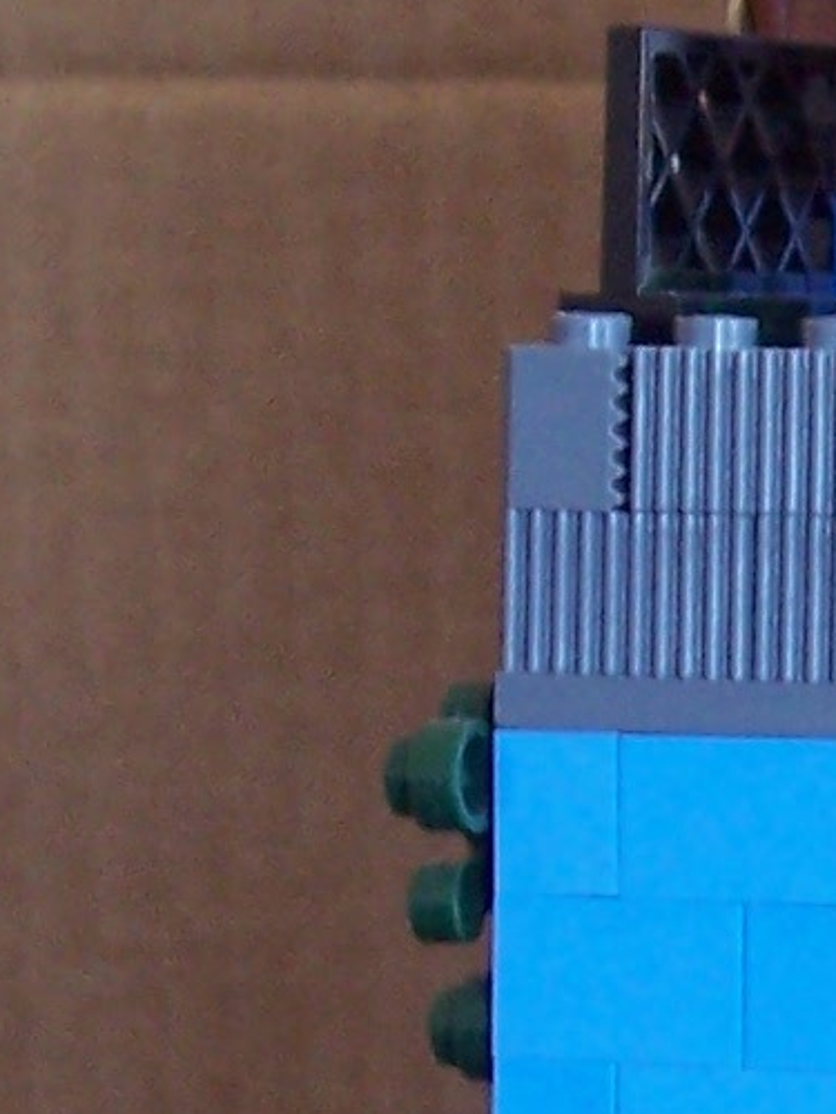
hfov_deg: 6.0
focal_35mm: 244
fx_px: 7857
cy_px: 626
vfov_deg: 8.1
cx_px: 1509
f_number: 3.4
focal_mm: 8.6
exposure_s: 1/20
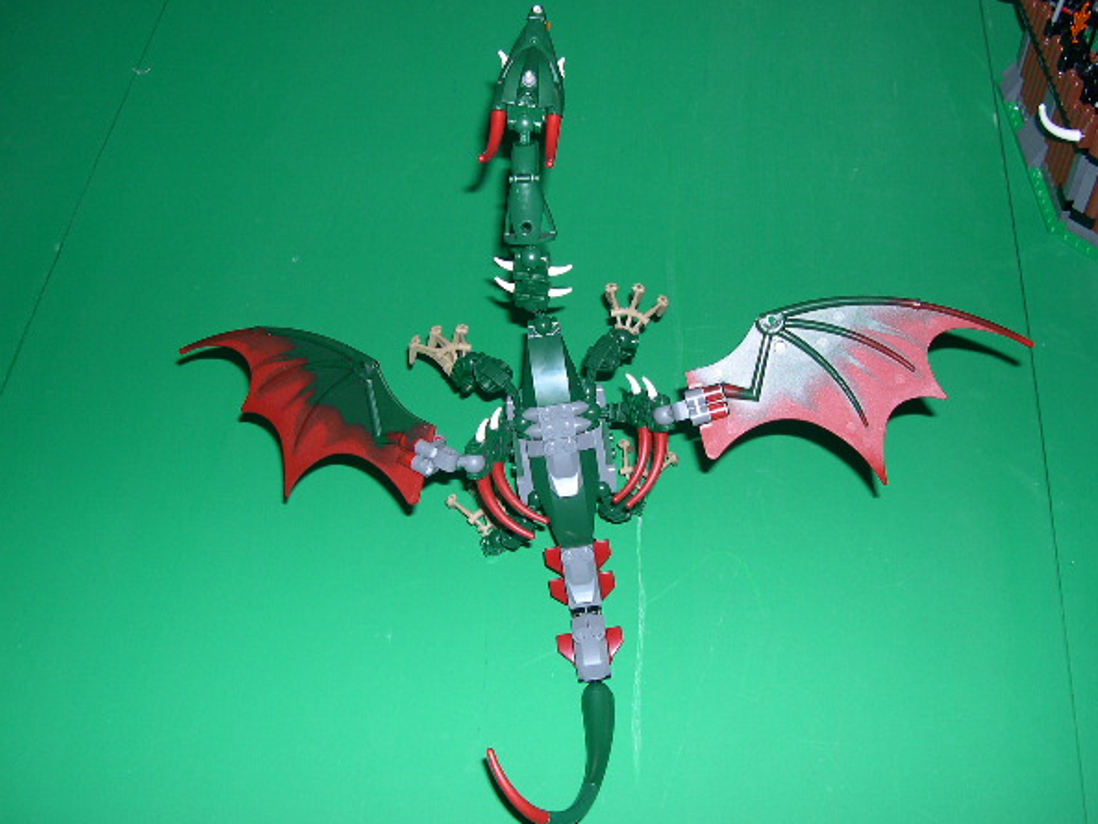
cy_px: 398
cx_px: 572
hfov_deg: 45.8
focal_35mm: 41
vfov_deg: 35.1
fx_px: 1301
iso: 100
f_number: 2.8
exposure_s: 1/60
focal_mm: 8
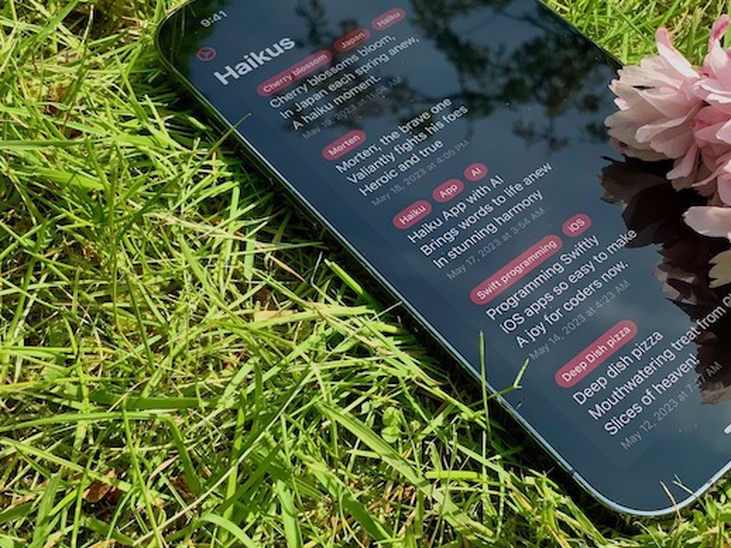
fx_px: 908
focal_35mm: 43
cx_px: 535
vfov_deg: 33.4
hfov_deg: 42.7
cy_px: 201
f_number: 1.8
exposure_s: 1/524
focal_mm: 3
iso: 16
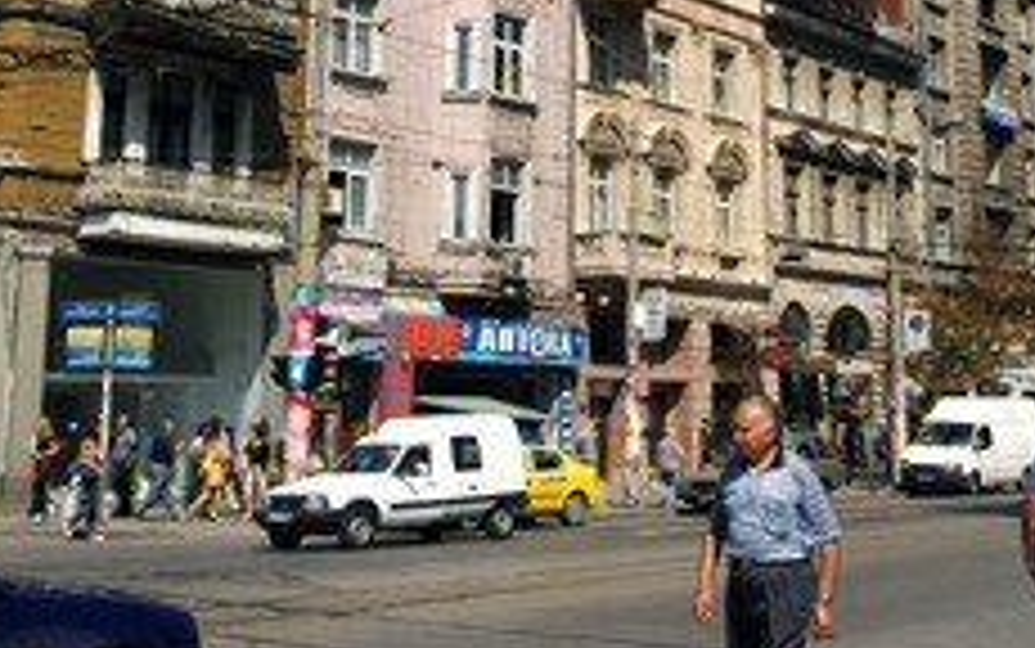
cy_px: 99
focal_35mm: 56
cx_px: 700
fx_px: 1580
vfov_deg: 22.7
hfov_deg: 35.9
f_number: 10
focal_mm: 20
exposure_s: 1/400
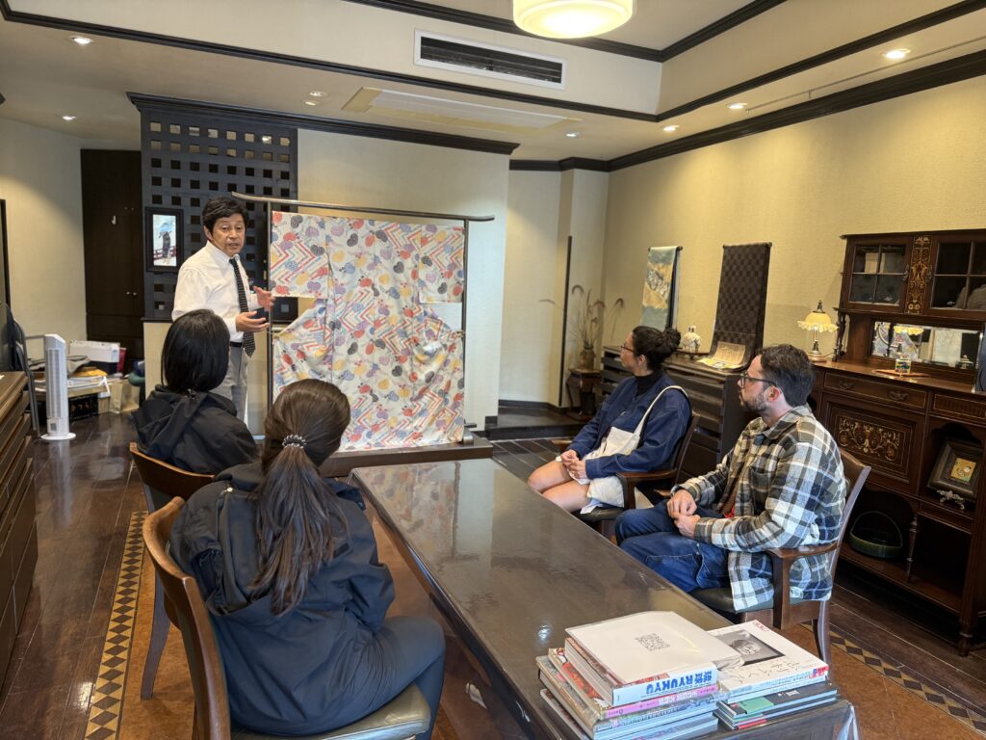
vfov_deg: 56.8
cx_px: 493
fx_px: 684
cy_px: 370
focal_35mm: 24
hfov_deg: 71.6
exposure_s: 1/50
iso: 200
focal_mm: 6.76
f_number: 1.78
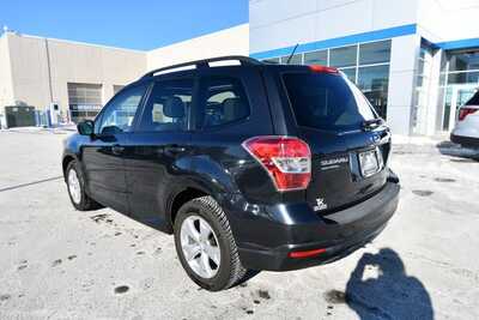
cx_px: 240
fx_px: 293
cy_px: 160
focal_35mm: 22
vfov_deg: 57.3
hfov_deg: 78.6
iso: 100
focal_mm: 15
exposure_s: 1/250
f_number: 8
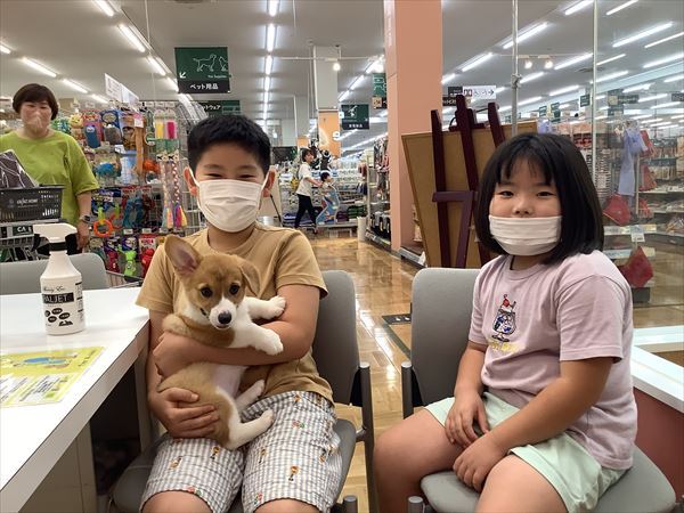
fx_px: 613
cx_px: 342
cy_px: 256
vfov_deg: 45.4
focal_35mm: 31
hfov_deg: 58.4
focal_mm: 3.3
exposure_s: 1/50
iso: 80
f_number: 2.4
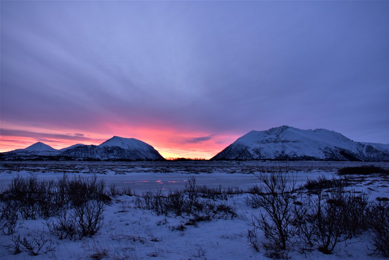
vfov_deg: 41.7
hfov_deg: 59.5
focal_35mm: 32
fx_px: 340
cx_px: 194
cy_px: 130
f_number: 5
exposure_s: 1/100
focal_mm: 21
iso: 800
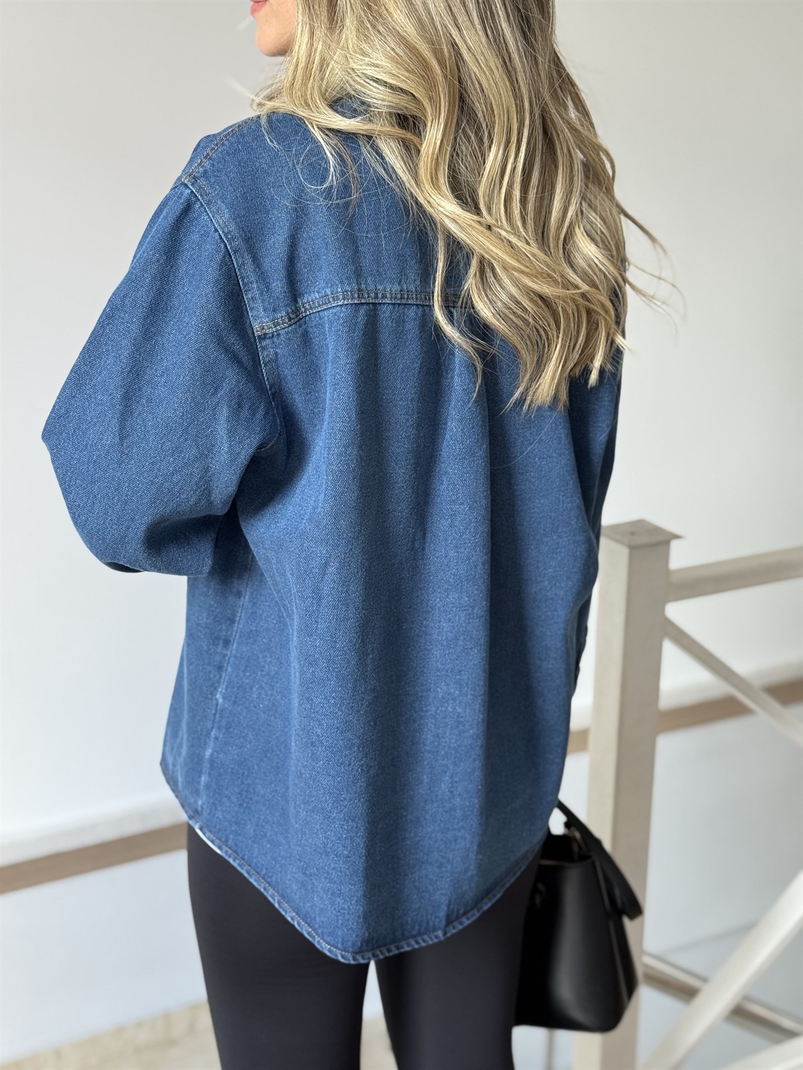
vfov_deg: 39.7
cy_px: 535
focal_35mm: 48
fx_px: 1485
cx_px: 402
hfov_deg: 30.3
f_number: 1.78
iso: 64
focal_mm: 6.76
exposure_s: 1/131
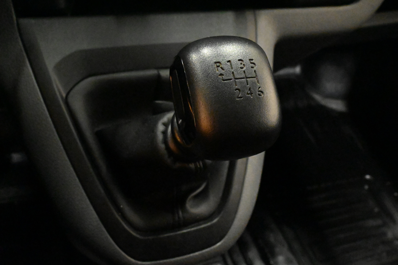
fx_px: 406
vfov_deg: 36.2
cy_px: 132
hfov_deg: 52.2
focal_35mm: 37
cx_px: 199
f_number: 11
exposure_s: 1/40
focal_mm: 24.5
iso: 25600
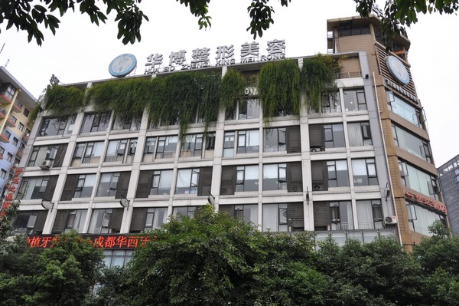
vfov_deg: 41.6
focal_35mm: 32
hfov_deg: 59.5
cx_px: 230
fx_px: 401
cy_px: 153
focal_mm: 21
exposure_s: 1/60
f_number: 7.1
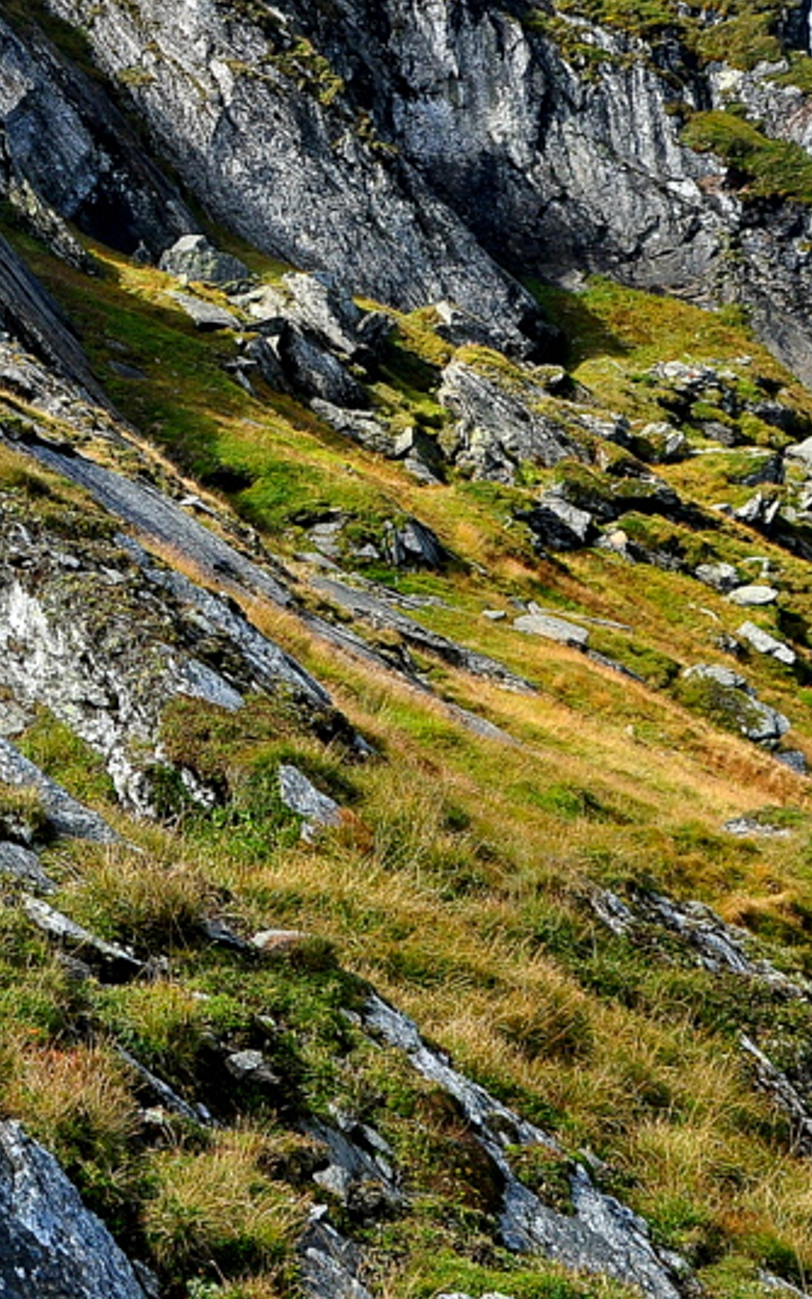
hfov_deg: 15.4
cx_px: -136
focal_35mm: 82
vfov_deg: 25.0
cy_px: 353
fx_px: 2903
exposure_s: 1/400
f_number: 10
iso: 400
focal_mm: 24
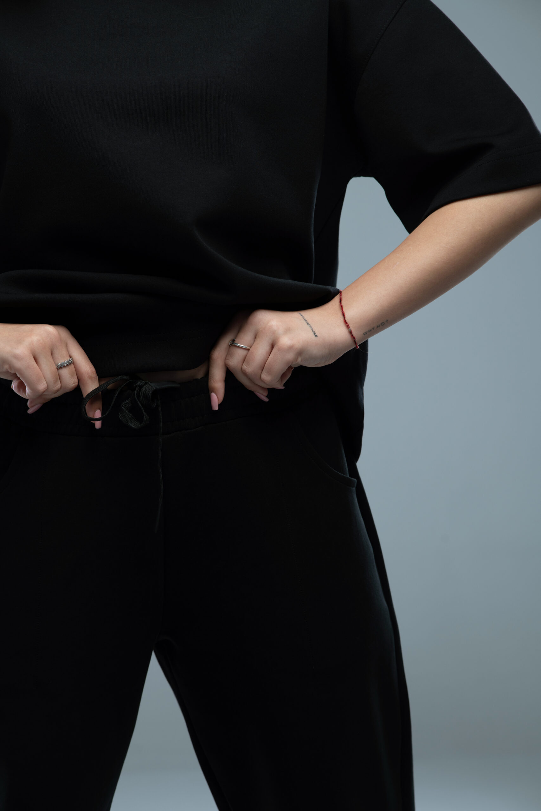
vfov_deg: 19.5
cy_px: 406
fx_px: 2366
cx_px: 270
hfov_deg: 13.0
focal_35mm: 105
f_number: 6.3
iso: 125
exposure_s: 1/250
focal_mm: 105
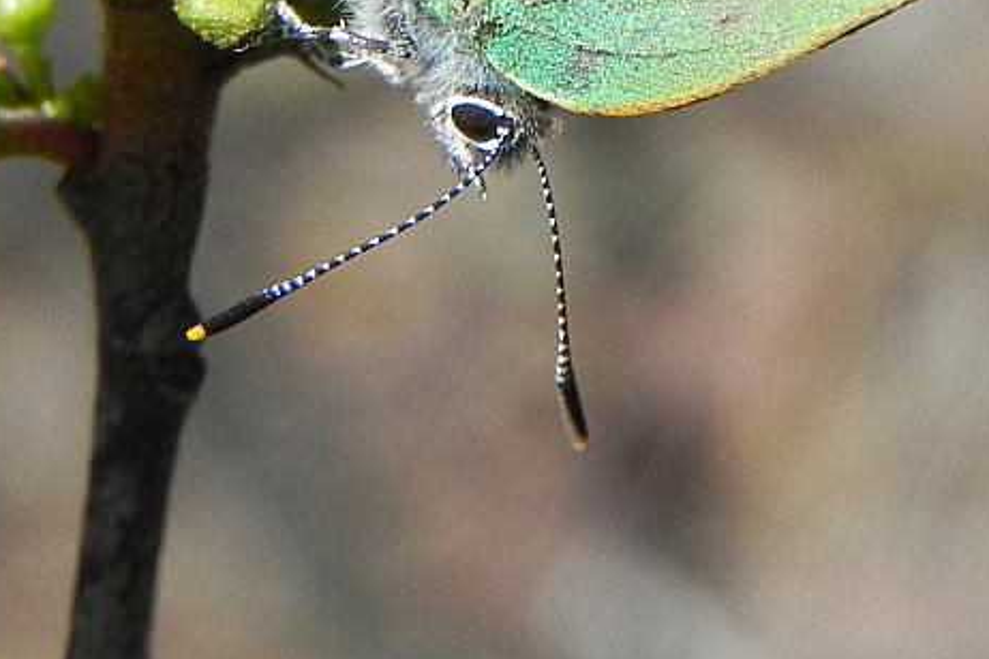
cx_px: 554
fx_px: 6648
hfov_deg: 8.5
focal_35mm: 242
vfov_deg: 5.7
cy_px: -19
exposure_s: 1/528
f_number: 5.6
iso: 160
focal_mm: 18.8
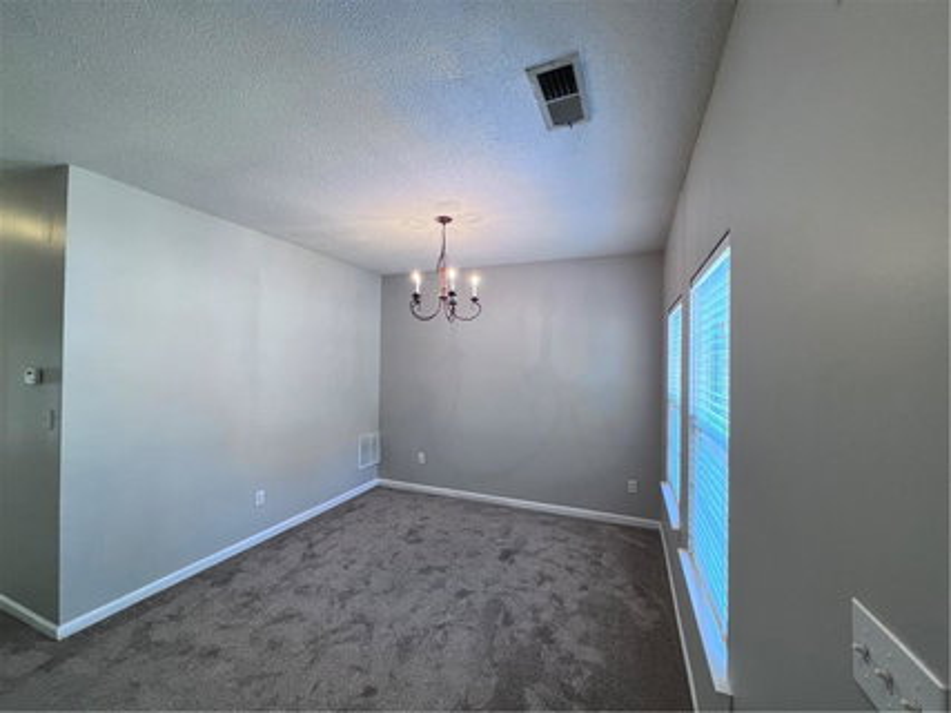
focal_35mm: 13
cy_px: 356
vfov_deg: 89.9
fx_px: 357
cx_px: 476
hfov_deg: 106.2
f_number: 1.8
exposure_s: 1/120
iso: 125
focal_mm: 1.57
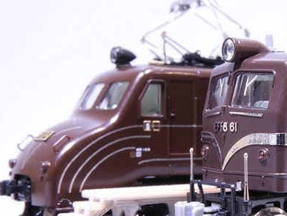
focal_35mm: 84
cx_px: 286
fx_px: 697
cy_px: 130
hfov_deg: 22.4
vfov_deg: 17.6
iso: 100
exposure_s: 1/2.5
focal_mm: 5.9
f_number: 5.7
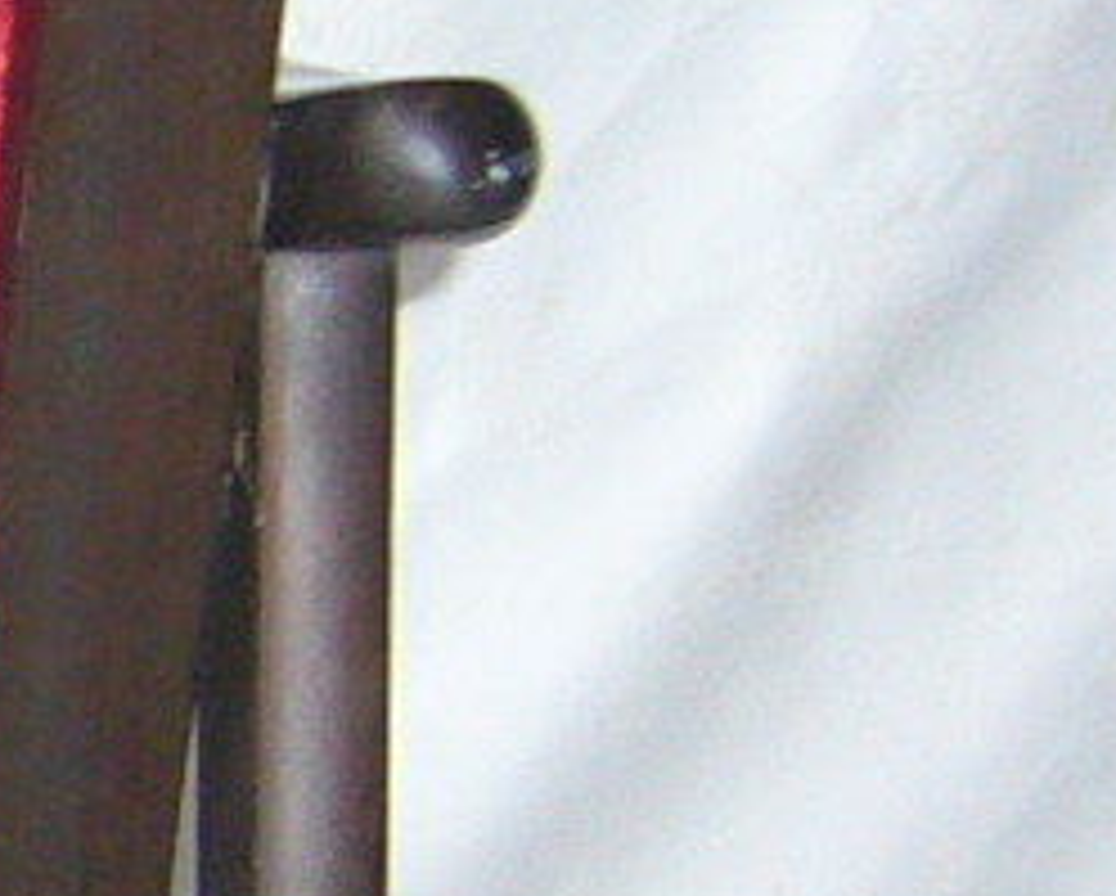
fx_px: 7275
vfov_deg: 7.0
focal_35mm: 220
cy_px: 1283
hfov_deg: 8.2
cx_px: -1426
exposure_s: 1/60
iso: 160
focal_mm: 5.8
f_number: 2.8
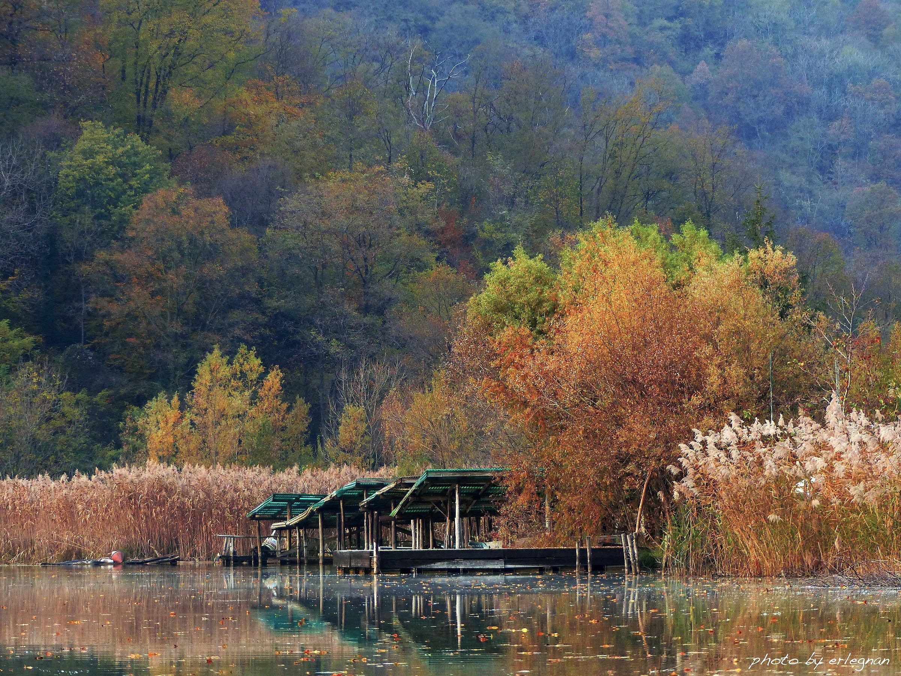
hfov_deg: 11.3
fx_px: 4555
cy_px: 338
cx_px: 450
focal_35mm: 175
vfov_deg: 8.5
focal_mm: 31.5
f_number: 2.8
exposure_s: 1/80
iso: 200
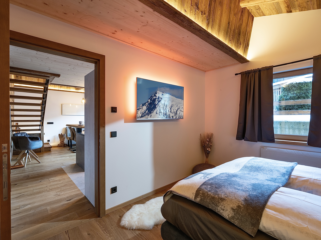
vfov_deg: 78.1
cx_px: 160
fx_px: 148
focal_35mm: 16
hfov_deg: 94.5
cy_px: 120
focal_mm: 8
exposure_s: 1/3
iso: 250
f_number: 7.1
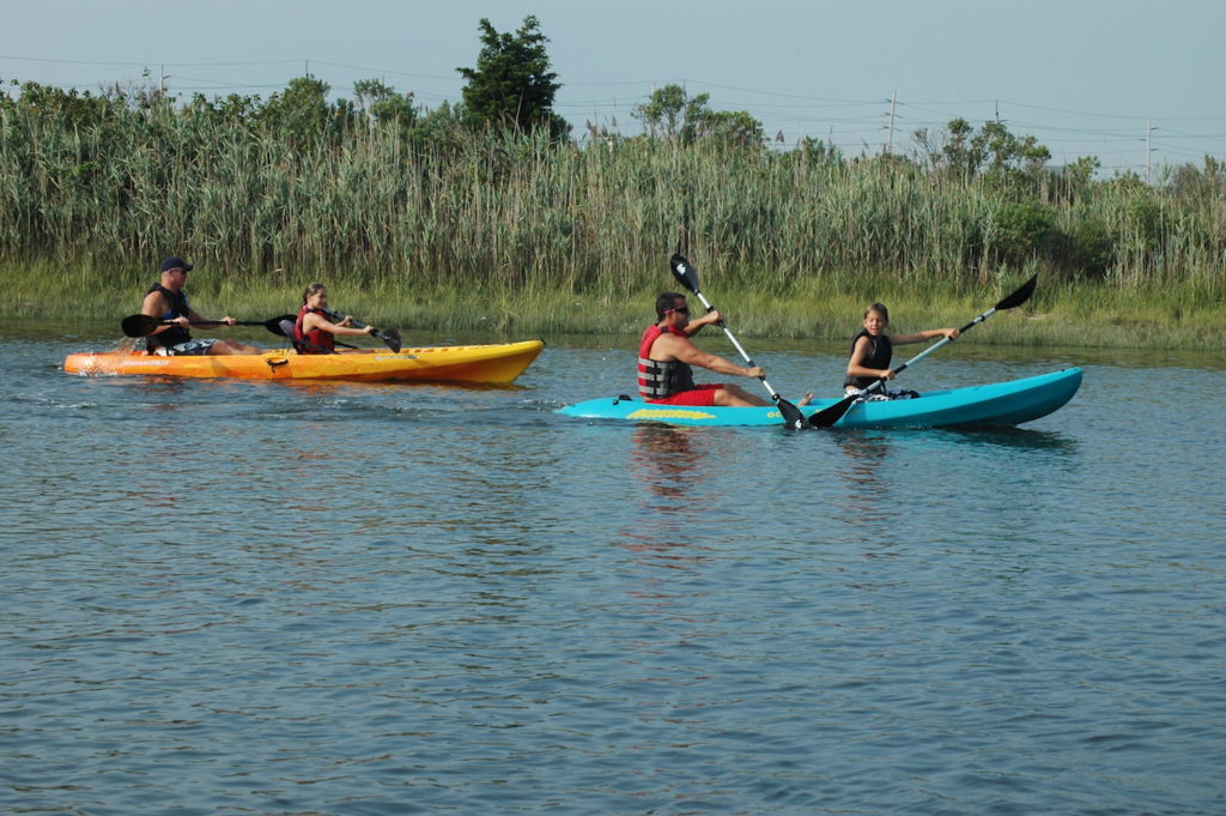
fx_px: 3573
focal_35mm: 105
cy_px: 408
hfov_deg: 19.5
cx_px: 613
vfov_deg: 13.0
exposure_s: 1/400
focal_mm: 70
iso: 320
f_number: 10
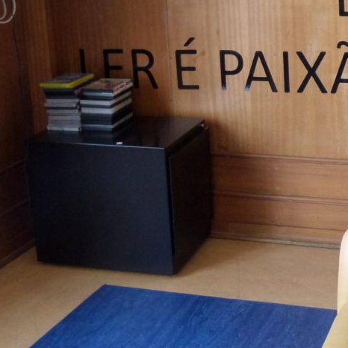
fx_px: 808
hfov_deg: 23.8
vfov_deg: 23.9
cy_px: 63
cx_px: 302
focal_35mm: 71
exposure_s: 1/30
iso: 200
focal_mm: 4.3
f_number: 3.4
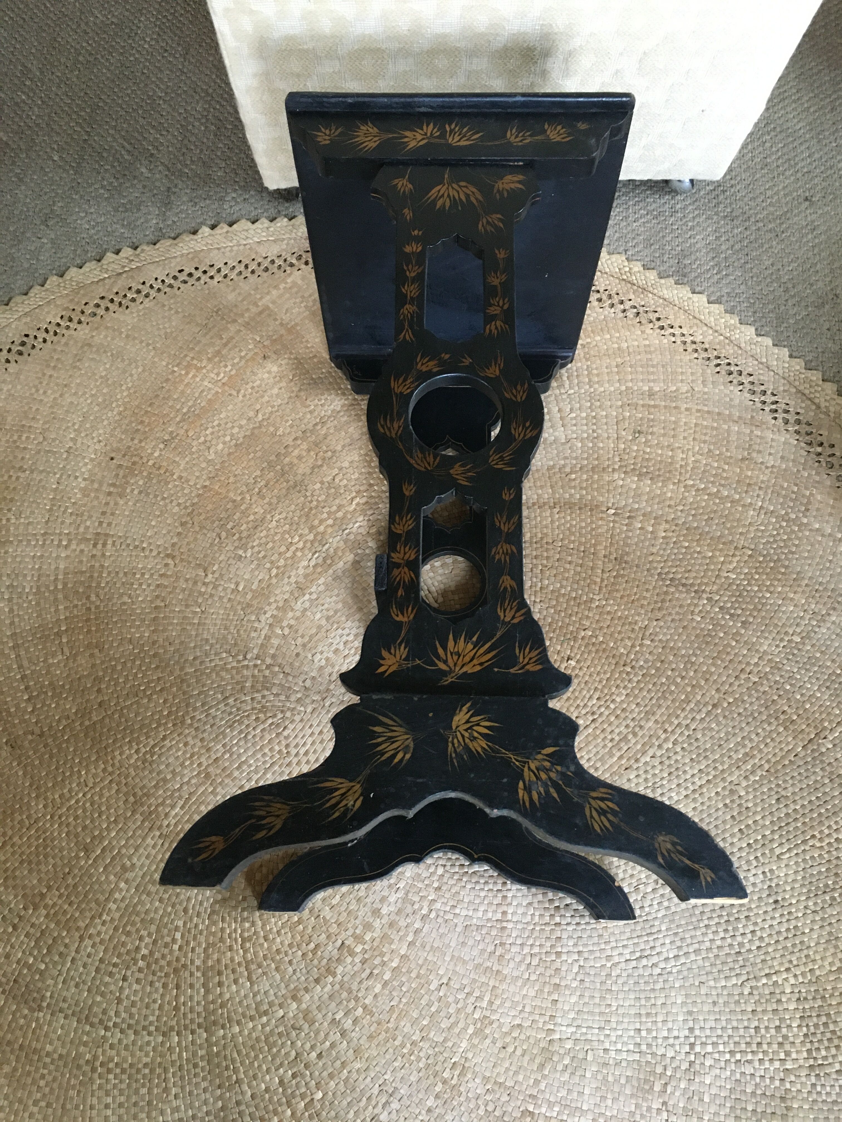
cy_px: 561
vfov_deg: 61.7
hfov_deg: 48.2
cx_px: 421
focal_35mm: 29
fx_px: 941
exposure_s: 1/25
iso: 200
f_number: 2.2
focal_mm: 4.15
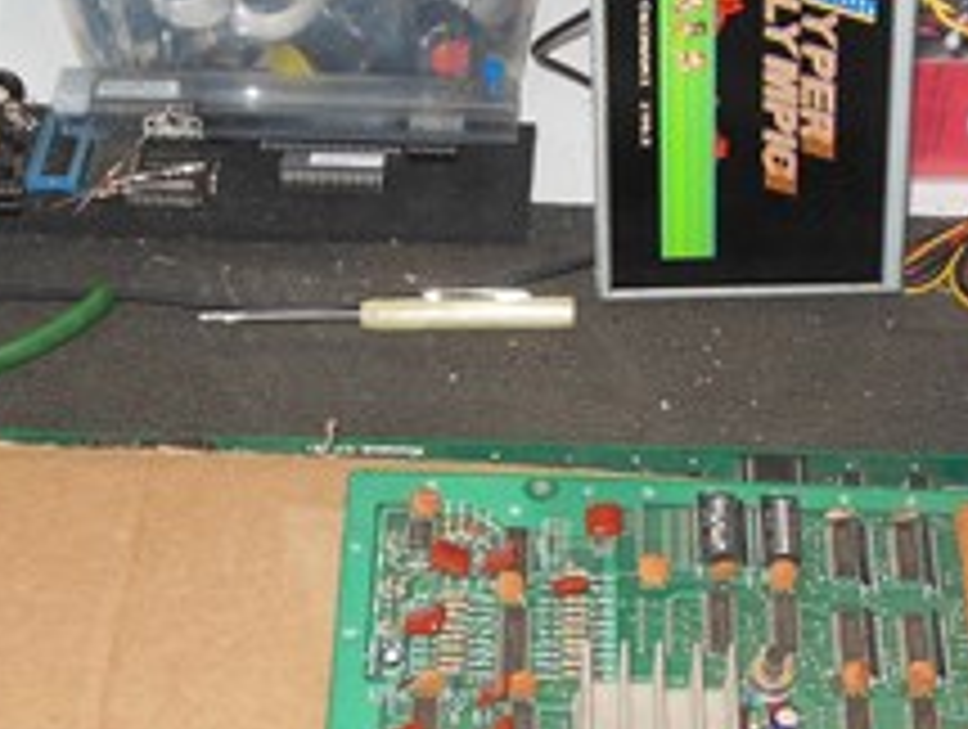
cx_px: 576
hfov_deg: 24.6
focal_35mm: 79
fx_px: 2213
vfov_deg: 18.6
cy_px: 554
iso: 200
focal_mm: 6.8
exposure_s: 1/30
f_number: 3.6
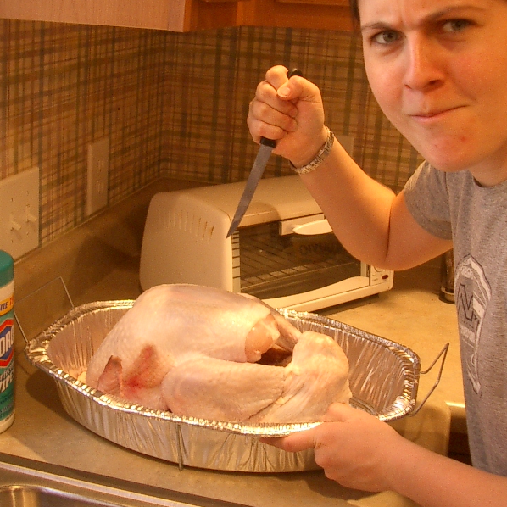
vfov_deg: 32.1
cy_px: 201
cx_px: 244
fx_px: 878
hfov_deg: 32.2
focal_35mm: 53
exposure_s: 1/15
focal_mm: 5.8
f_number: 2.6
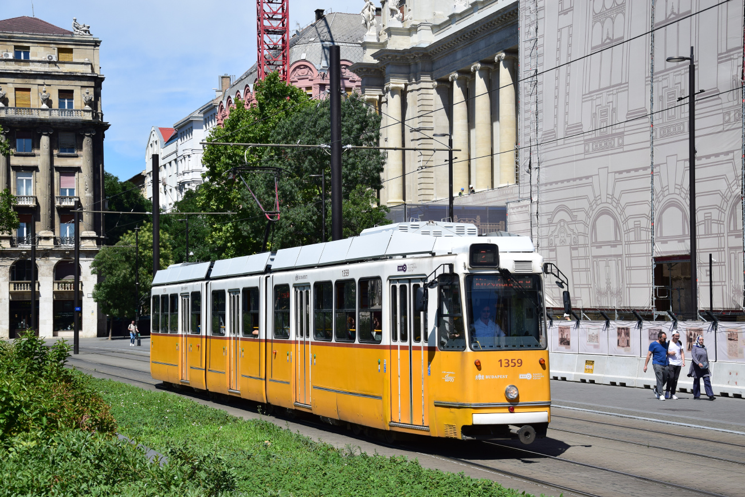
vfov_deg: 18.9
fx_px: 1490
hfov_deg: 28.1
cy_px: 248
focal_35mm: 72
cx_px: 372
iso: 200
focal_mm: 48
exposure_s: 1/1000
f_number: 6.3
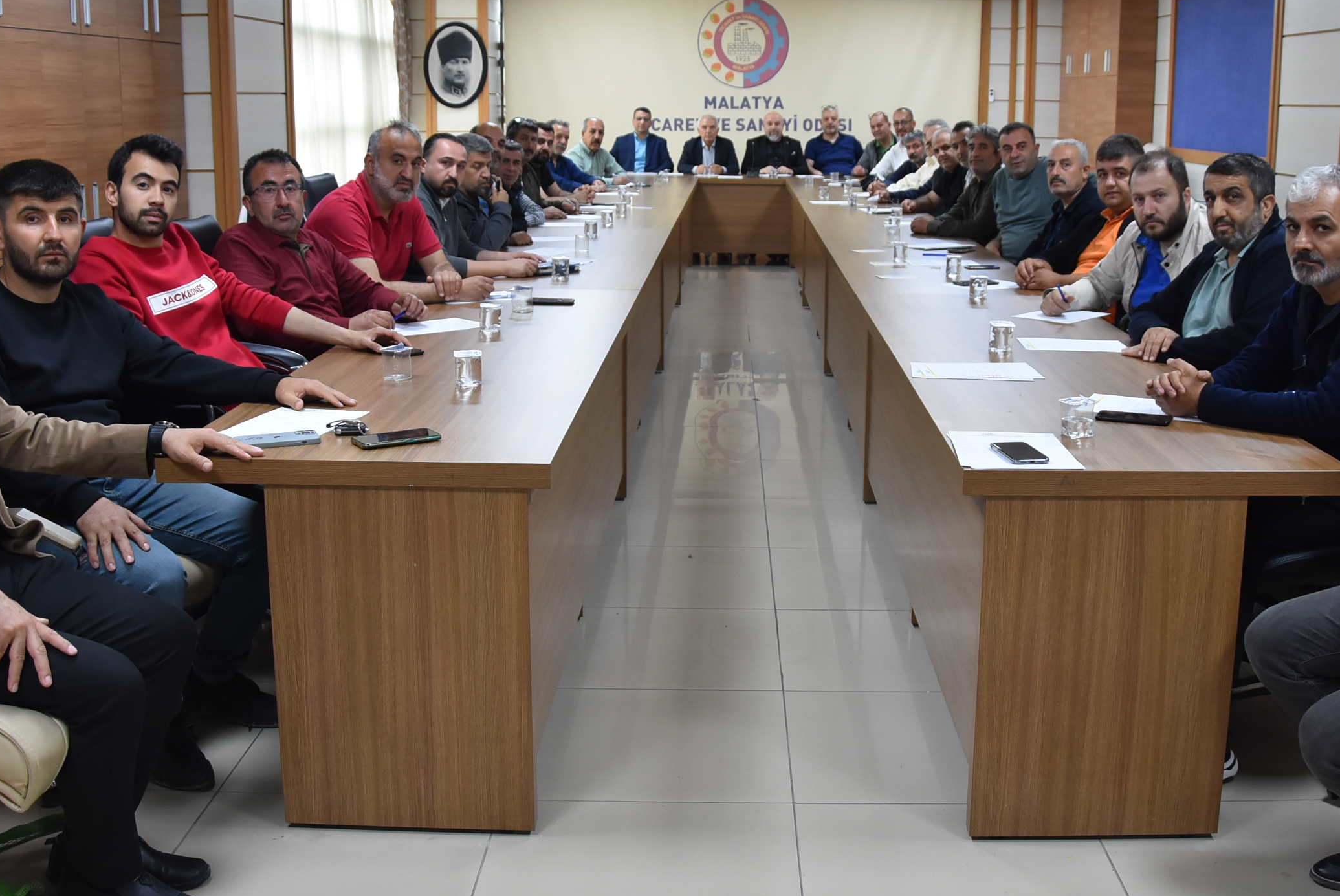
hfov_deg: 49.4
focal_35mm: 39
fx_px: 1453
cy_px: 375
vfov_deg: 34.2
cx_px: 734
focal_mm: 18
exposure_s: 1/80
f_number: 4.5
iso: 800
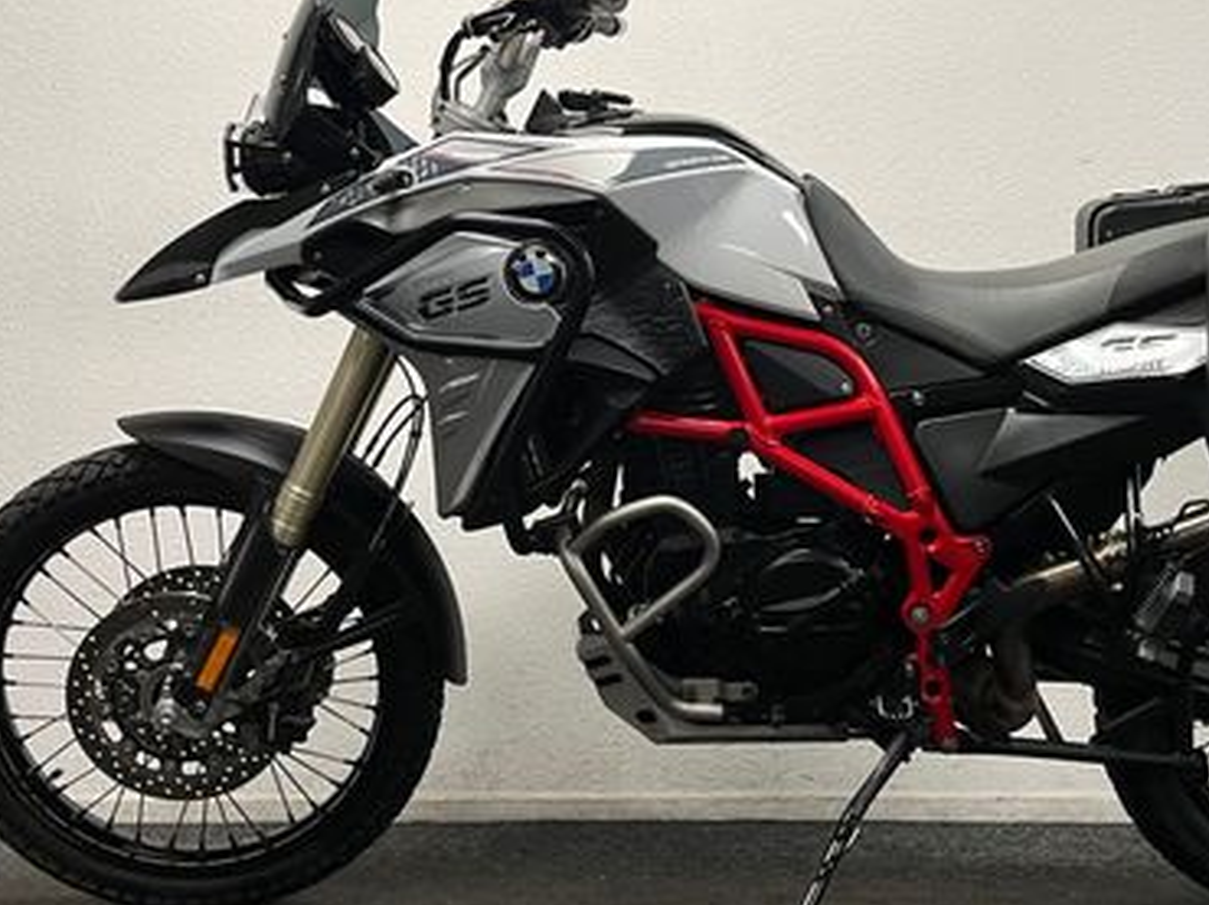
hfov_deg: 41.8
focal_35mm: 45
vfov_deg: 32.1
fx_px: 1571
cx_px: 761
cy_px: 408
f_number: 1.6
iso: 64
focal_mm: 5.1
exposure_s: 1/50
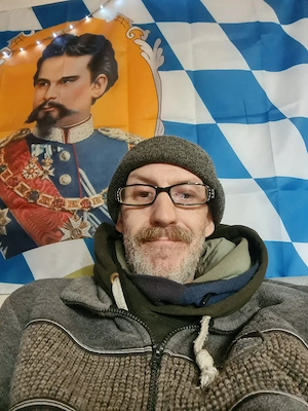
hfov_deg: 54.9
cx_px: 154
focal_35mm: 25
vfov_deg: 69.4
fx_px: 297
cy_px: 206
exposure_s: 1/33
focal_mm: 3.3
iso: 640
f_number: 2.2
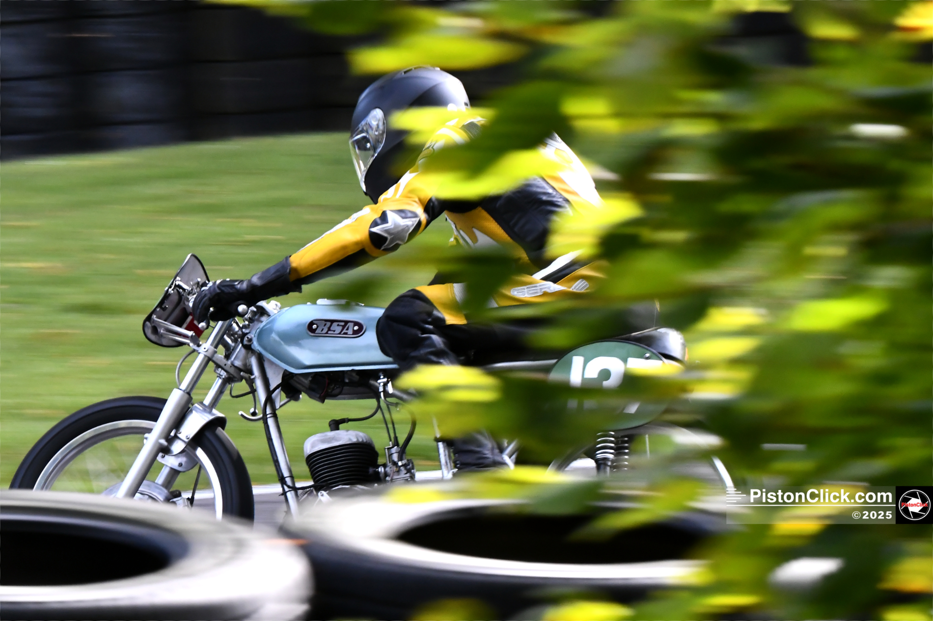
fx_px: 5247
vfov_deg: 6.8
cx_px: 466
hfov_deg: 10.2
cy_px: 310
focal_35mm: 202
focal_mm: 135
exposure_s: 1/100
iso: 1600
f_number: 11
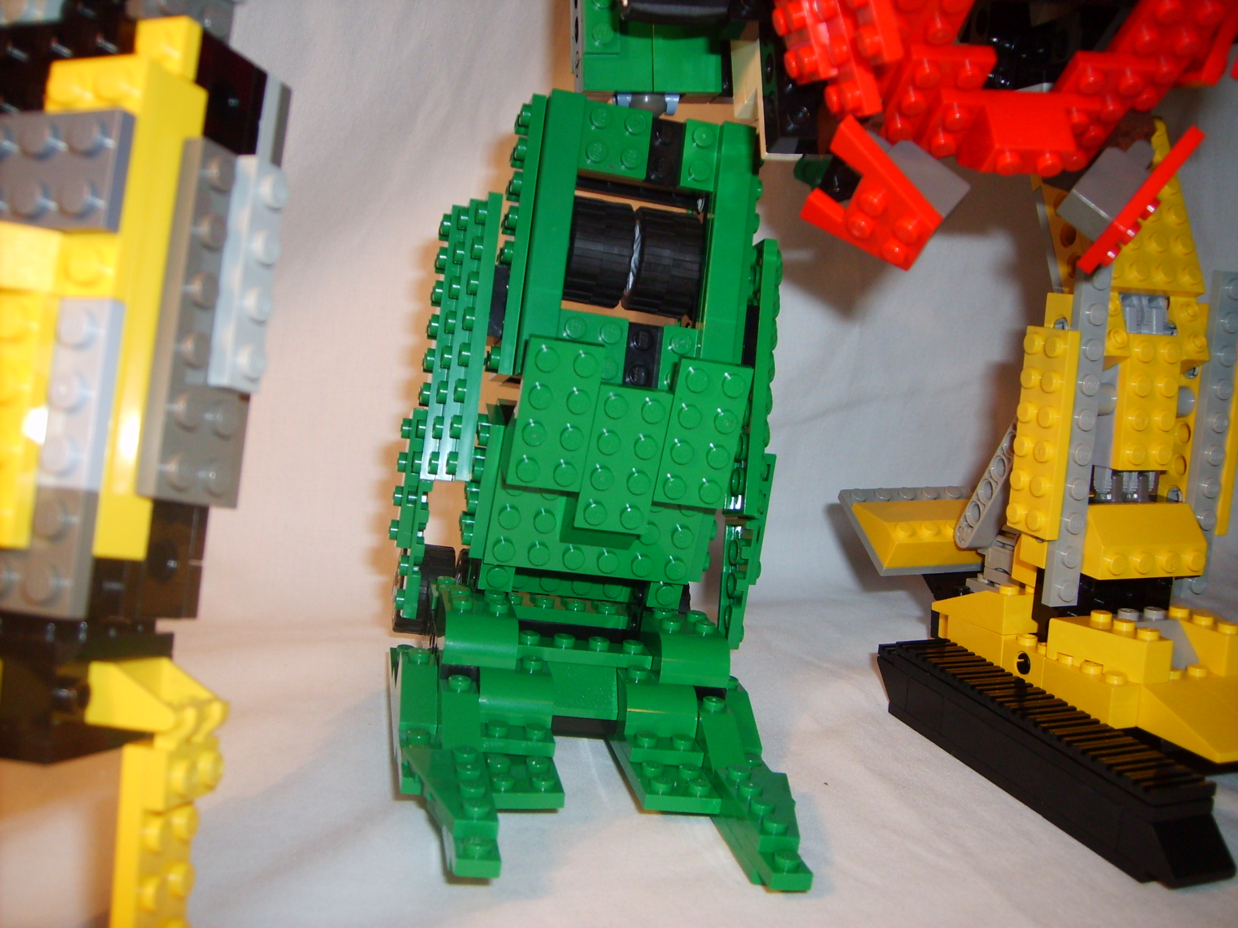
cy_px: 464
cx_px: 619
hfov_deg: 52.6
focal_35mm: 35
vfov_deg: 40.7
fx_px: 1252
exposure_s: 1/45
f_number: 2.8
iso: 100
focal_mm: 5.8
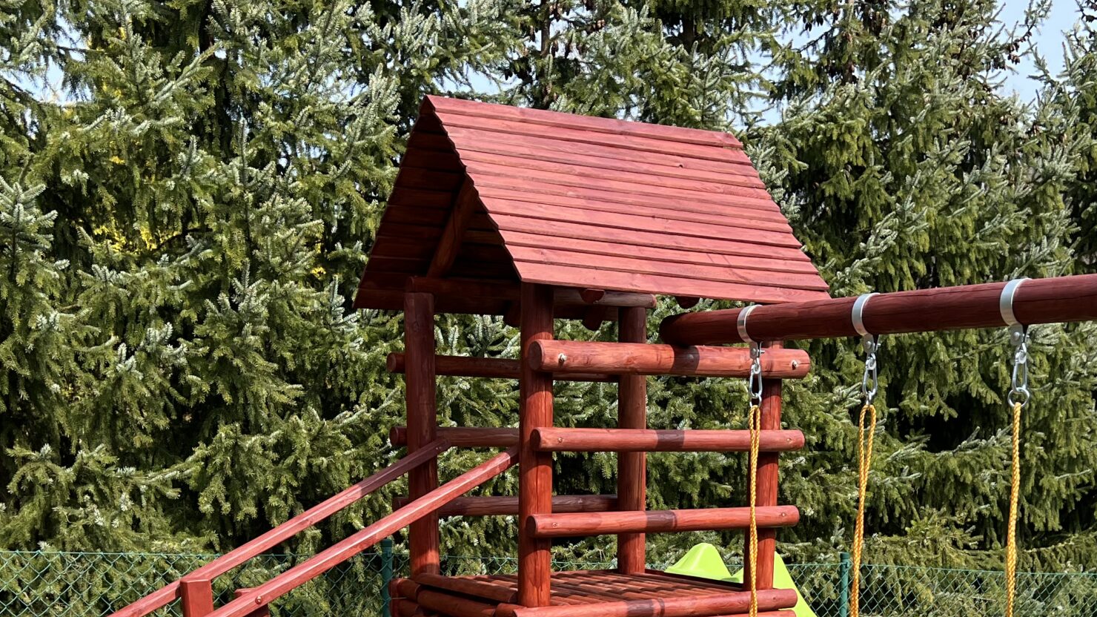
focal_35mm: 49
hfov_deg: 42.1
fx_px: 1425
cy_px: 676
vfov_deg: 23.0
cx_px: 593
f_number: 1.5
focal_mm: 5.7
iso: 50
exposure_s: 1/1326
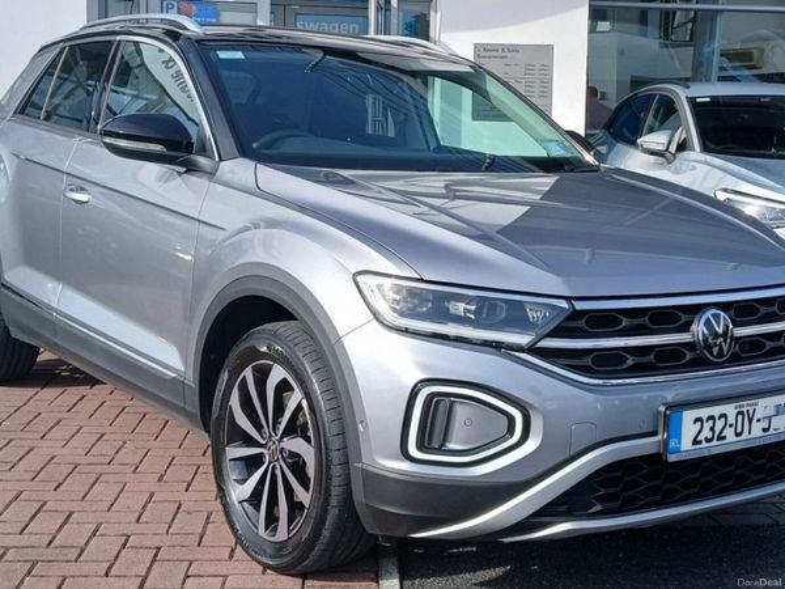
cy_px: 294
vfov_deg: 53.1
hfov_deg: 67.3
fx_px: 590
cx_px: 392
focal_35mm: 26
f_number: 1.8
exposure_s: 1/537
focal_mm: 3.98
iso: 20
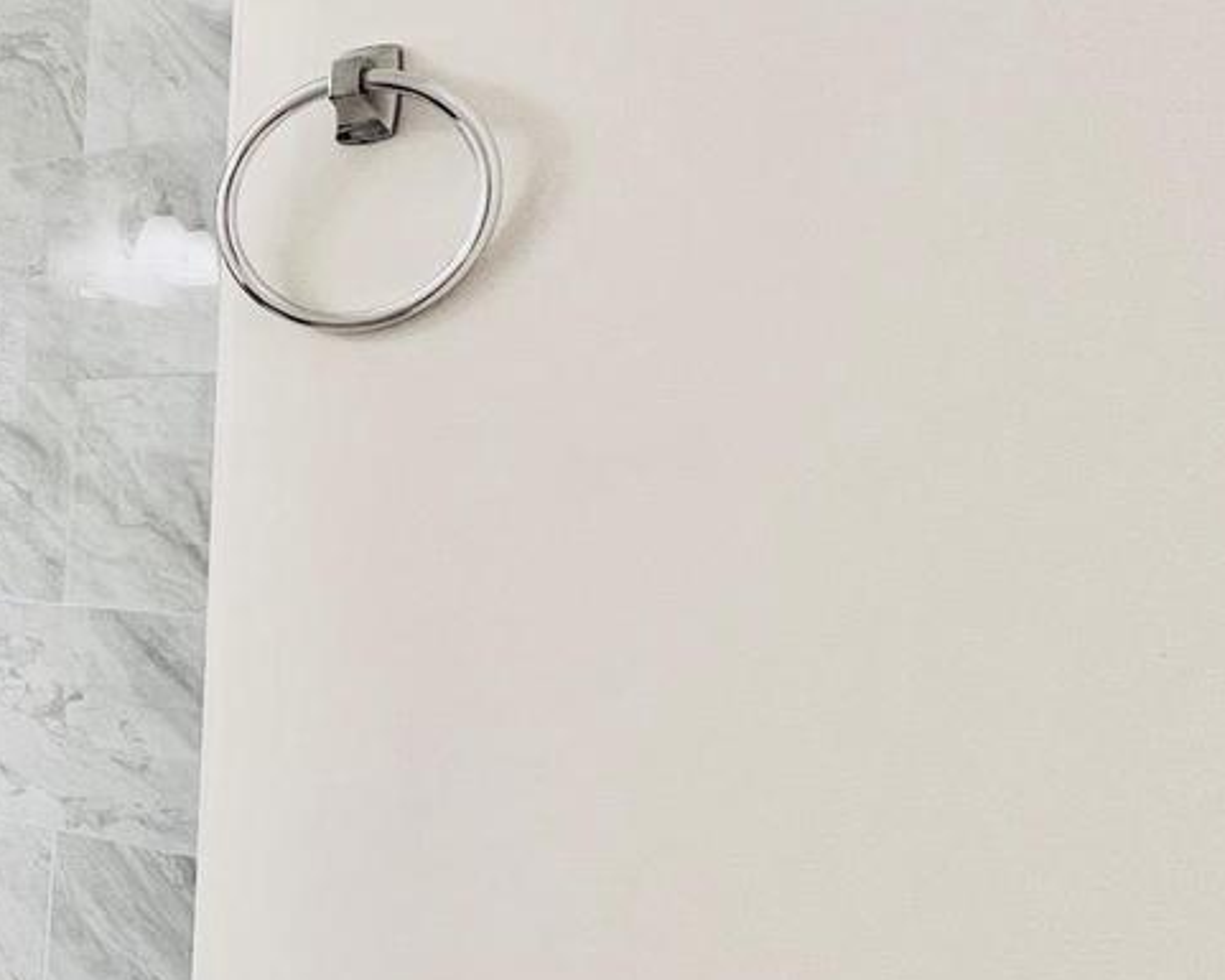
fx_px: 1378
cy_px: 555
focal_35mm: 38
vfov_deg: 39.1
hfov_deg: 32.2
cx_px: -464
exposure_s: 1/99
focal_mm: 1.57
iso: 100
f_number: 1.8
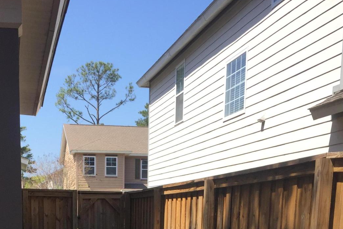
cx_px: 115
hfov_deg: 34.2
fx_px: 552
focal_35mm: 58
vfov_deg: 21.2
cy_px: 300
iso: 32
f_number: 2.2
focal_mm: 4.15
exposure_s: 1/989
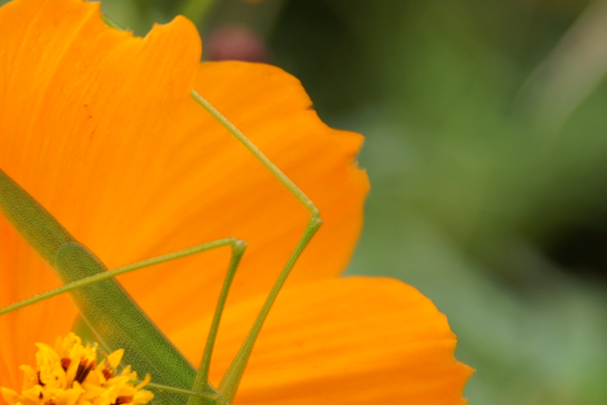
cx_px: -28
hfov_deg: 8.4
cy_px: 406
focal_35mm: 243
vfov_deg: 5.6
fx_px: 4097
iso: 100
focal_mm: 70
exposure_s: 1/160
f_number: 5.6
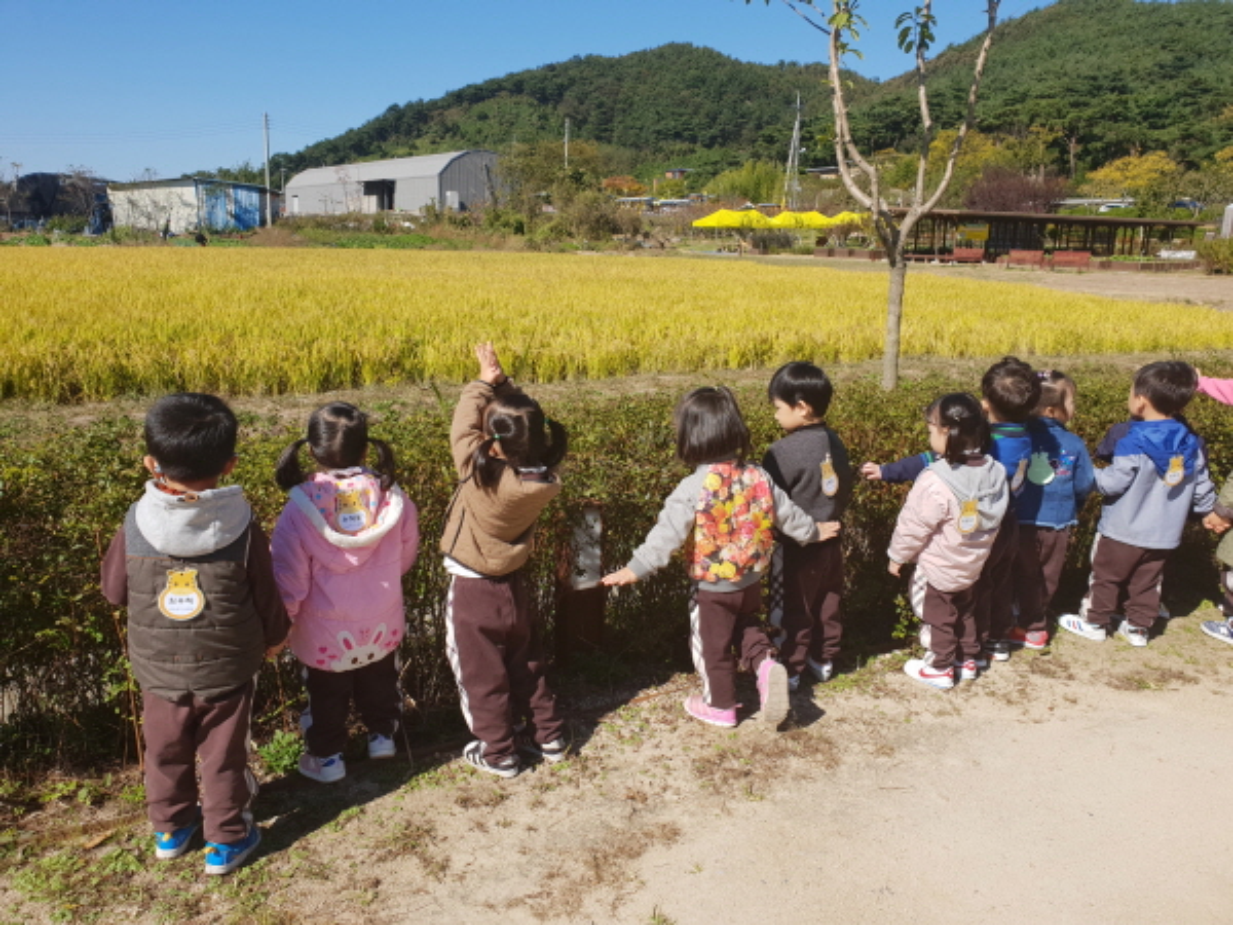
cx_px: 616
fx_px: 926
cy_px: 462
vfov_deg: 53.1
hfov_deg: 67.3
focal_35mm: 26
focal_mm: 4.3
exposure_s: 1/1290
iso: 50
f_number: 2.4
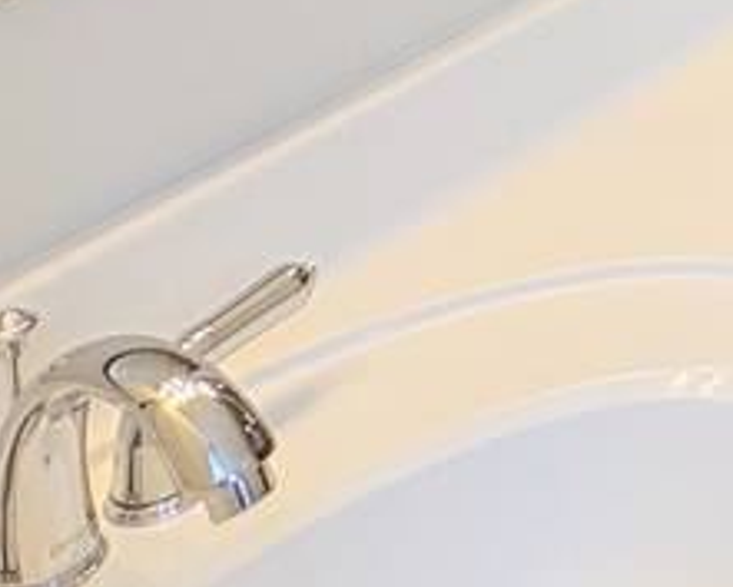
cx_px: 1270
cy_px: -637
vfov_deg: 14.1
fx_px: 1932
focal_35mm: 89
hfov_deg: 17.8
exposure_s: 1/120
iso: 100
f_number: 2.2
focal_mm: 2.22
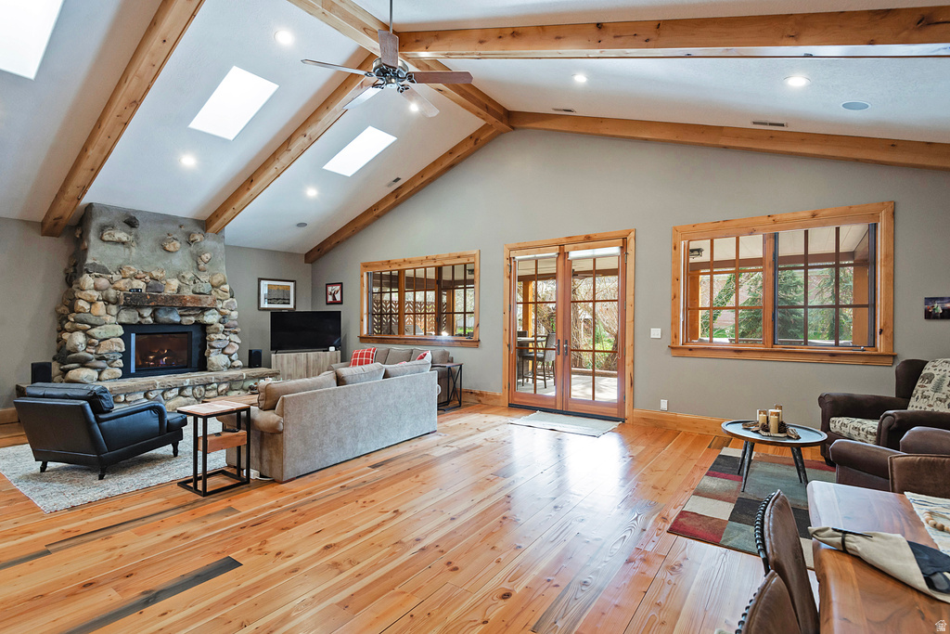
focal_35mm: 16
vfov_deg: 73.8
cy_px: 317
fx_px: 422
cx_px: 475
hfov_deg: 96.7
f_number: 7.1
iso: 500
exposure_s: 1/20
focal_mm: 16
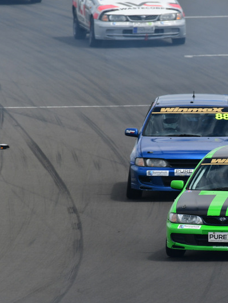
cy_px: 152
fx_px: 9529
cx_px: 204
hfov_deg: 1.4
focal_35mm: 1085
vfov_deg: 1.8
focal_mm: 500
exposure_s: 1/640
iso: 320
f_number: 10
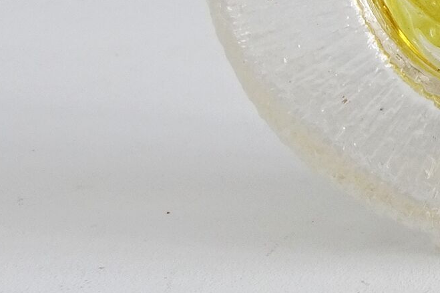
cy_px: -73
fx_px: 1234
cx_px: 668
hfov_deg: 18.0
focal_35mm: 101
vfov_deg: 13.1
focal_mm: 4.1
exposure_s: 1/30
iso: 100
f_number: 3.5
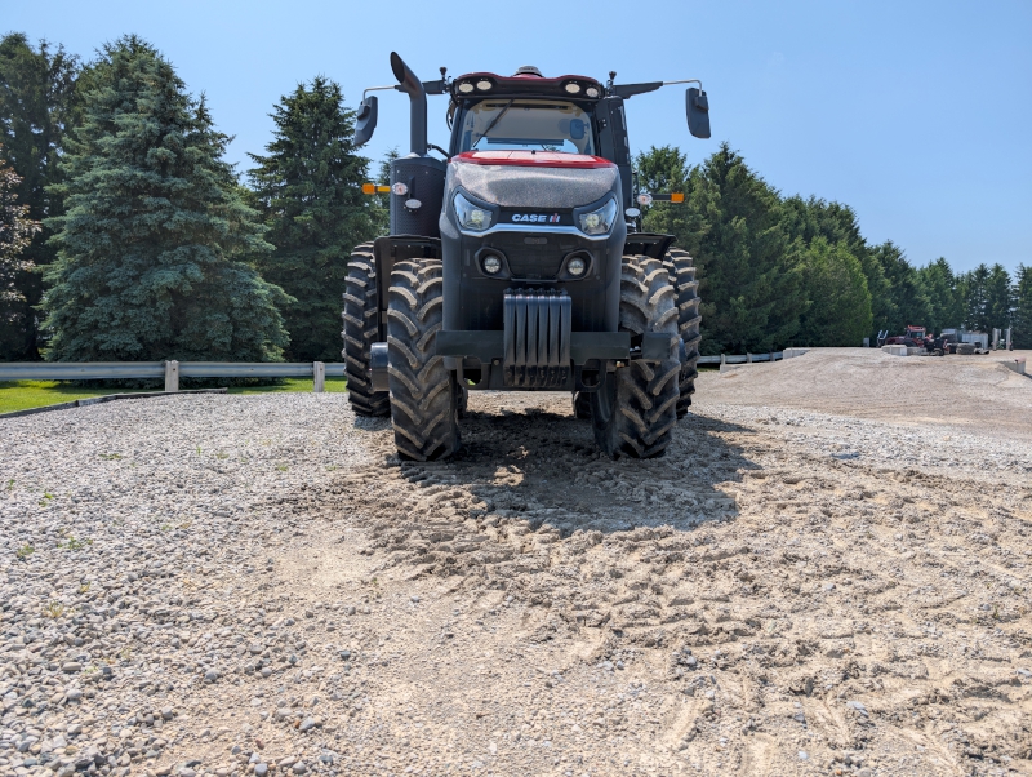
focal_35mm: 24
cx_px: 516
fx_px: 716
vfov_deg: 56.9
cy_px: 388
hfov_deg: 71.5
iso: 22
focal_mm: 6.9
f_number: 1.68
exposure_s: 1/1517
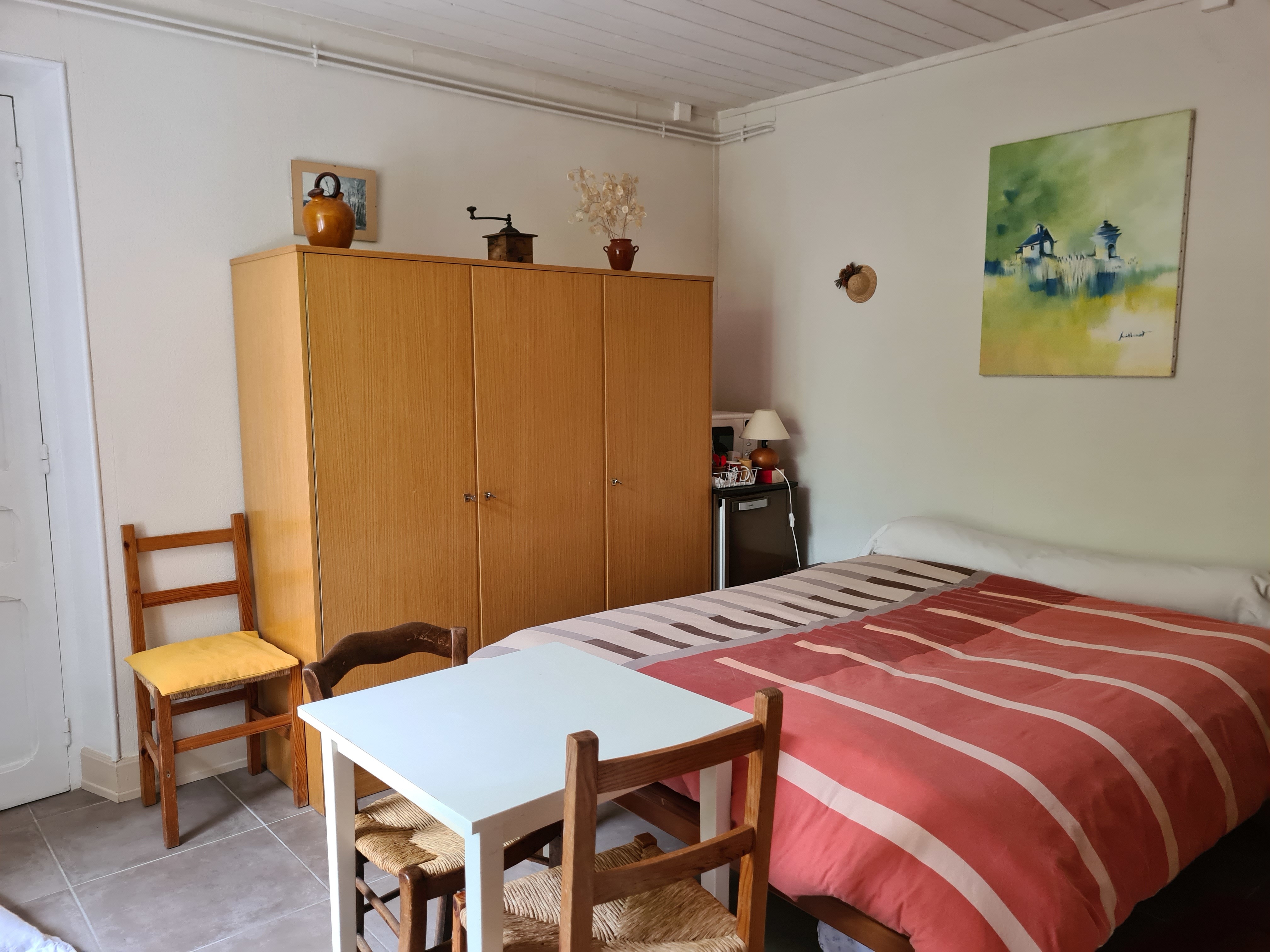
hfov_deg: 67.3
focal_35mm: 26
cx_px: 635
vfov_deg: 53.1
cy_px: 476
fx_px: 954
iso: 250
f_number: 1.8
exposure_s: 1/50
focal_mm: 5.4
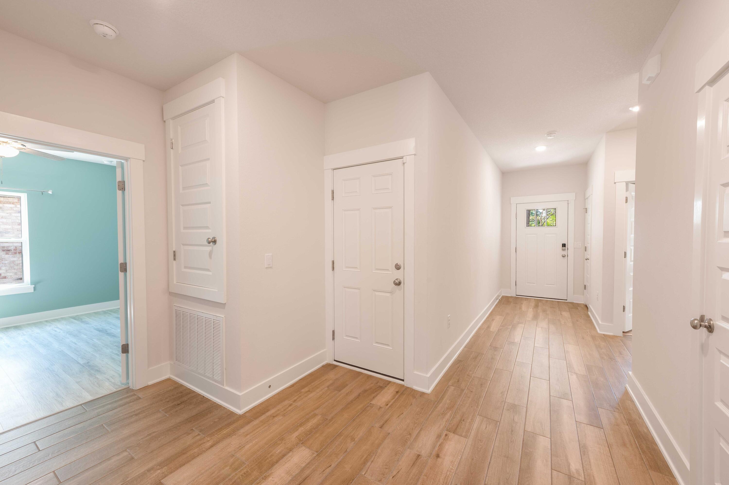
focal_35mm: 14
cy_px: 242
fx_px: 283
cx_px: 364
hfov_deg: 104.3
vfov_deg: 81.1
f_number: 9
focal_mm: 14
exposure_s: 1/100
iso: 400
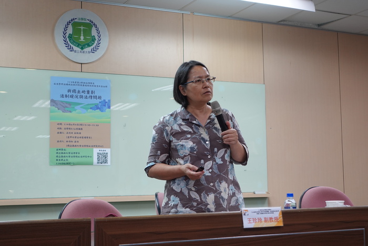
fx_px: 583
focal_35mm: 57
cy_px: 123
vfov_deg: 23.8
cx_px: 184
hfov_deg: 35.0
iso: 320
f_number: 2.8
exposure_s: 1/60
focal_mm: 21.27
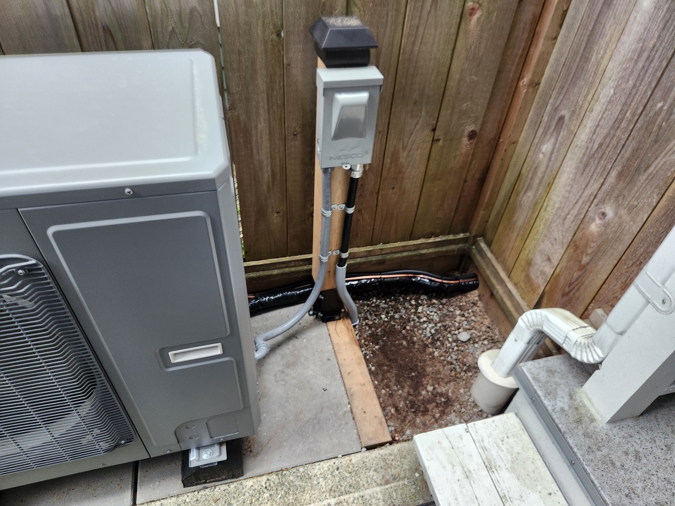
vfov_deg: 58.9
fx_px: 448
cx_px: 338
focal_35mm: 23
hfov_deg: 73.9
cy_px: 253
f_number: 1.8
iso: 320
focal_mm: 5.4
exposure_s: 1/120
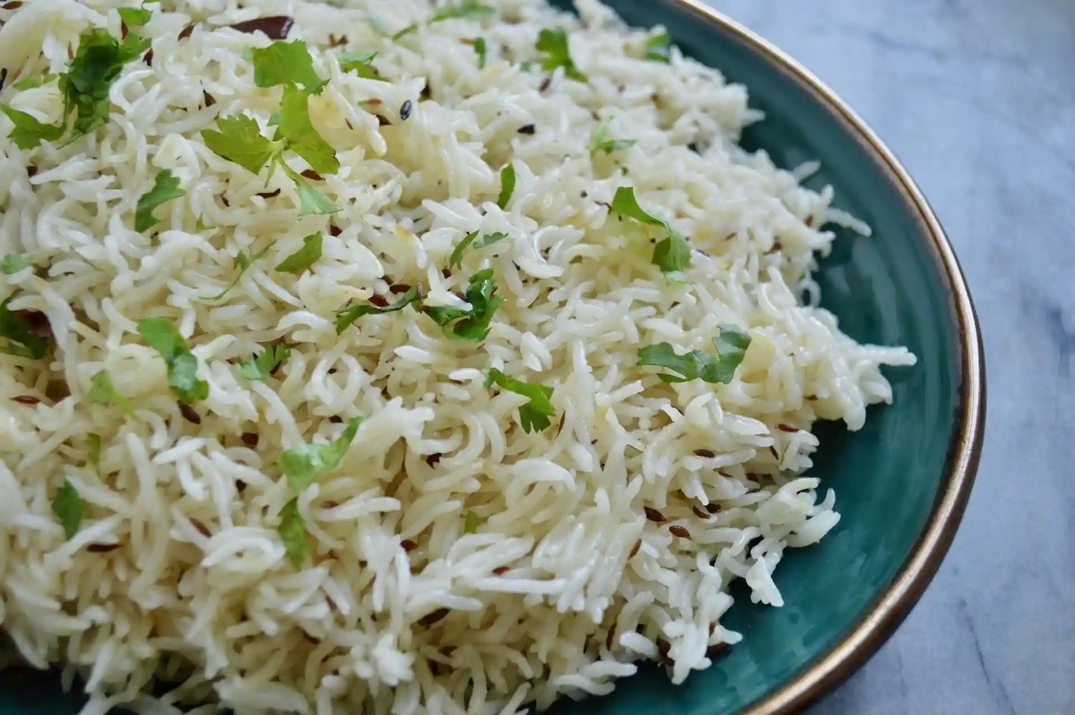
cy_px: 358
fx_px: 1253
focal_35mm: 42
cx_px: 538
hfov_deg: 46.4
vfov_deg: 31.8
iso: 400
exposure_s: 1/30
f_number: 4.5
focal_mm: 28
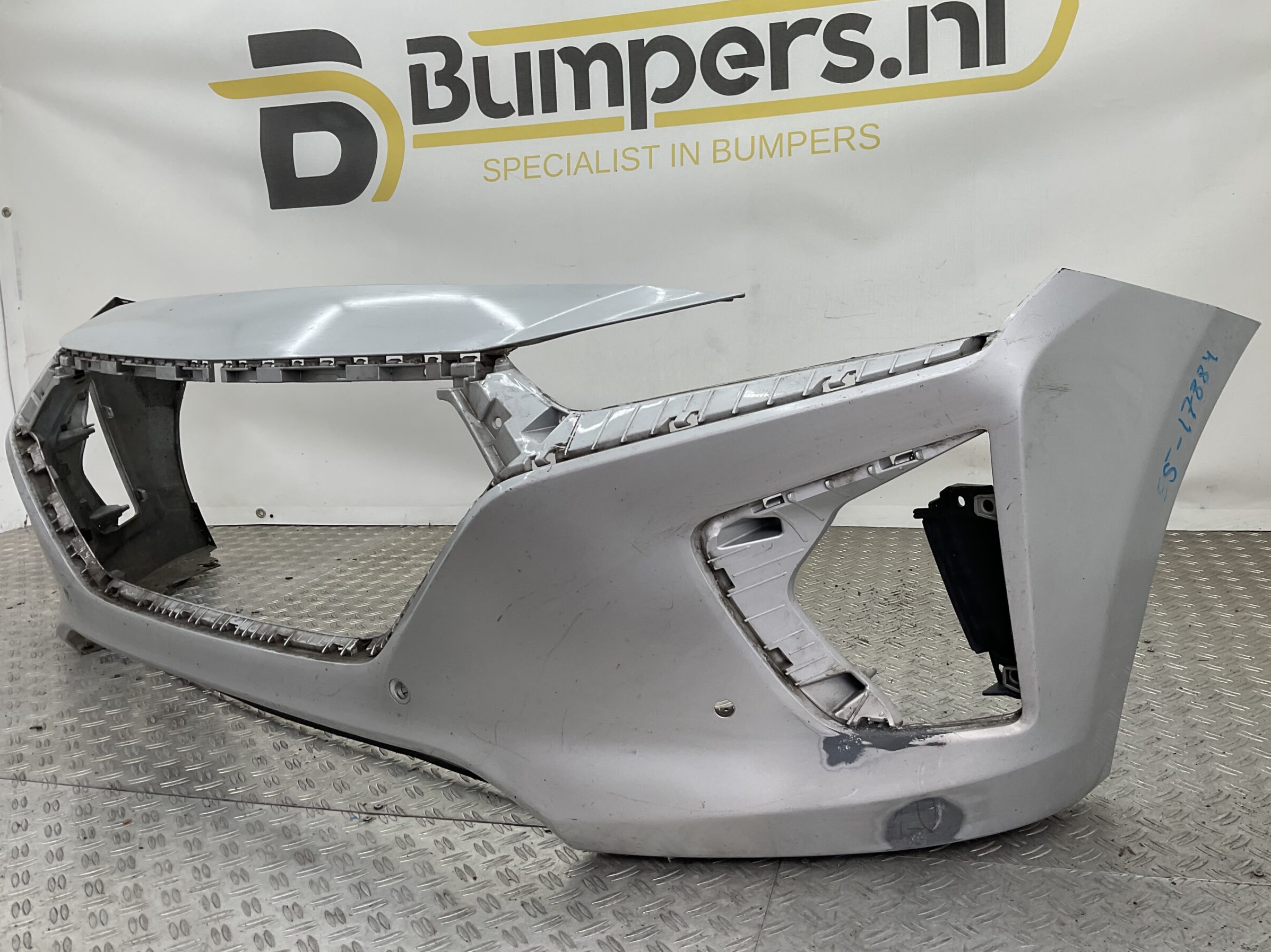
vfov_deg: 45.4
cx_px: 660
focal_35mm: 31
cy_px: 448
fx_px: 1138
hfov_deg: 58.3
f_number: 1.8
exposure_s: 1/120
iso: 16
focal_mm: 3
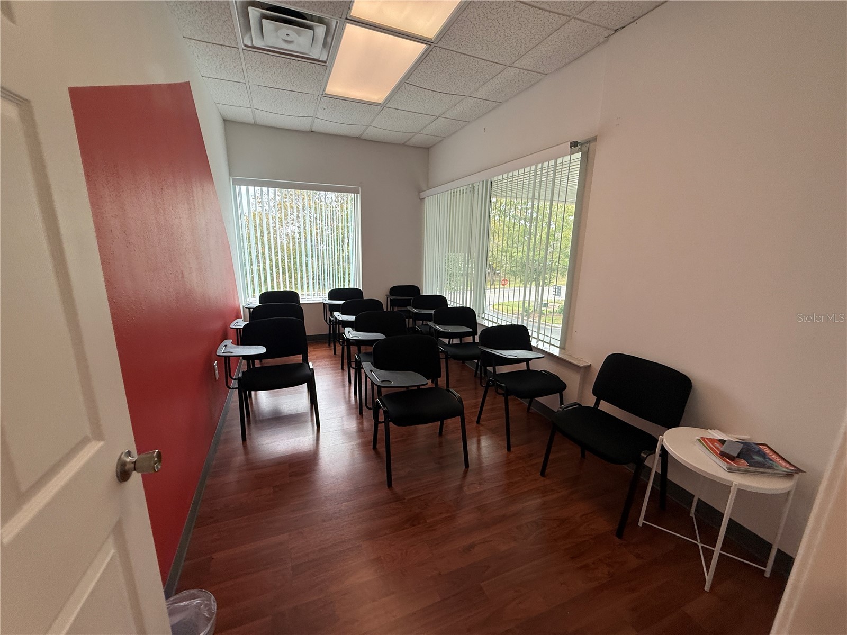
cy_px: 318
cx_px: 424
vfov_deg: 85.7
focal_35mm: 14
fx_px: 343
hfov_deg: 102.1
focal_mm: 2.22
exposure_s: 1/115
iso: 125
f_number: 2.2
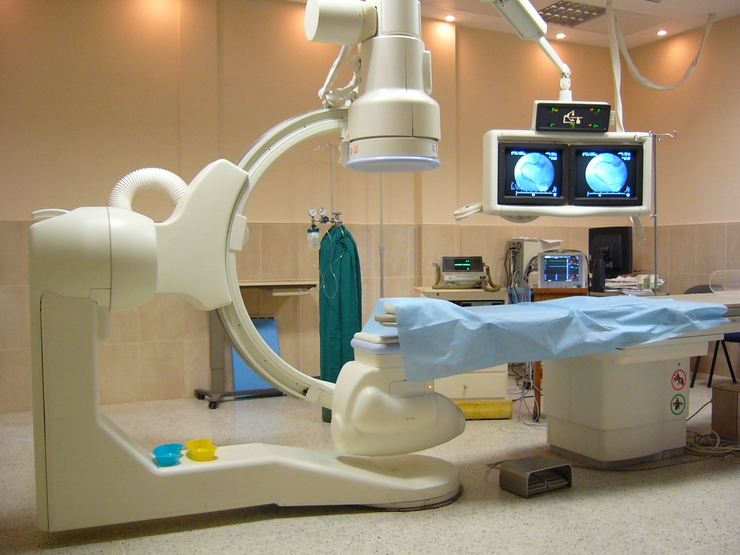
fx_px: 748
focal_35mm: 35
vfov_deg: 40.7
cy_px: 278
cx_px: 370
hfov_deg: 52.6
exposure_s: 1/10
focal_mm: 5.8
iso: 200
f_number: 2.8
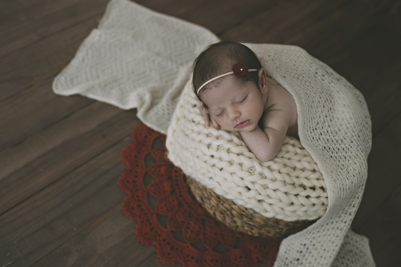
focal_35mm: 35
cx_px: 200
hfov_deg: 54.5
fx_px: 390
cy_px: 134
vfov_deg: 37.8
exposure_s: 1/200
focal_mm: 35
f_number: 2.8
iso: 200
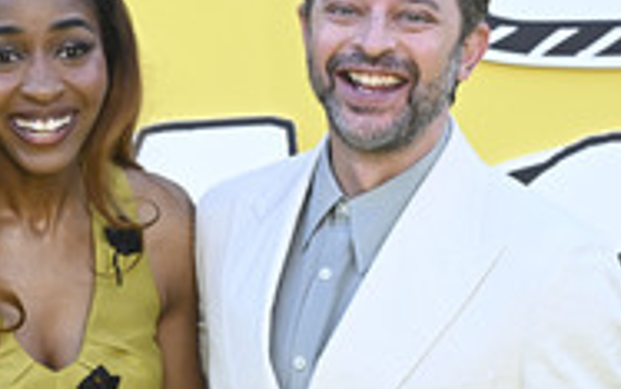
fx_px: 2370
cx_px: 227
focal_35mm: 140
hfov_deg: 14.9
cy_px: 319
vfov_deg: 9.3
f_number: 6.3
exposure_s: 1/200
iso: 800
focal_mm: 57
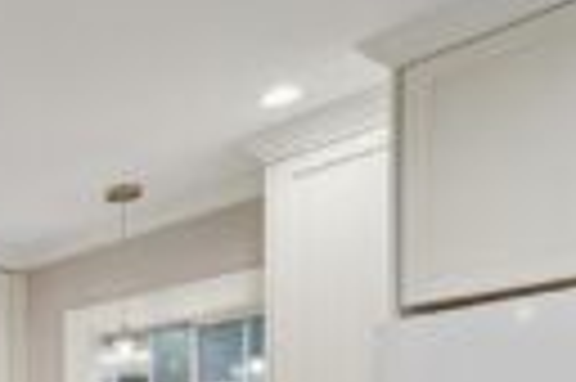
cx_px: -320
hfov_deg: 26.5
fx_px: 799
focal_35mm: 50
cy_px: 515
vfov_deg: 23.4
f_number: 8
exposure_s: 1/50
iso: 1600
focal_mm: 16
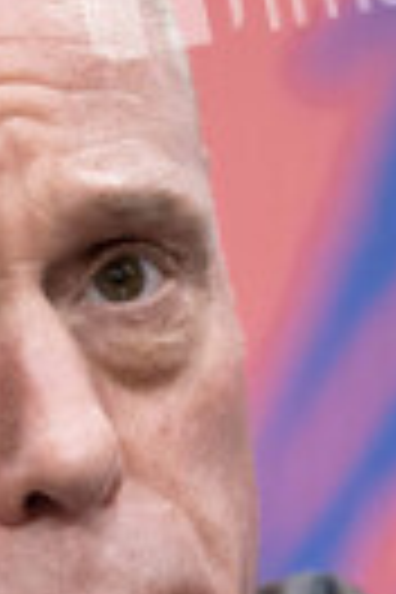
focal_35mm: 635
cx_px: -108
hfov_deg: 2.2
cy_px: 630
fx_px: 10477
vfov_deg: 3.2
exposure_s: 1/280
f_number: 2.8
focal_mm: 140
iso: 1250
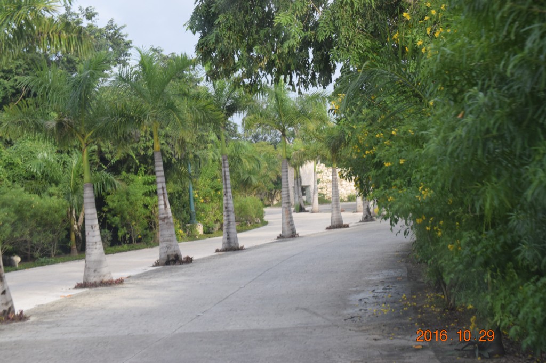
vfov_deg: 16.5
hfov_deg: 24.6
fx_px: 1251
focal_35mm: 82
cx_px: 273
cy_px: 182
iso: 400
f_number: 7.1
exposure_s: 1/200
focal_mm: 55
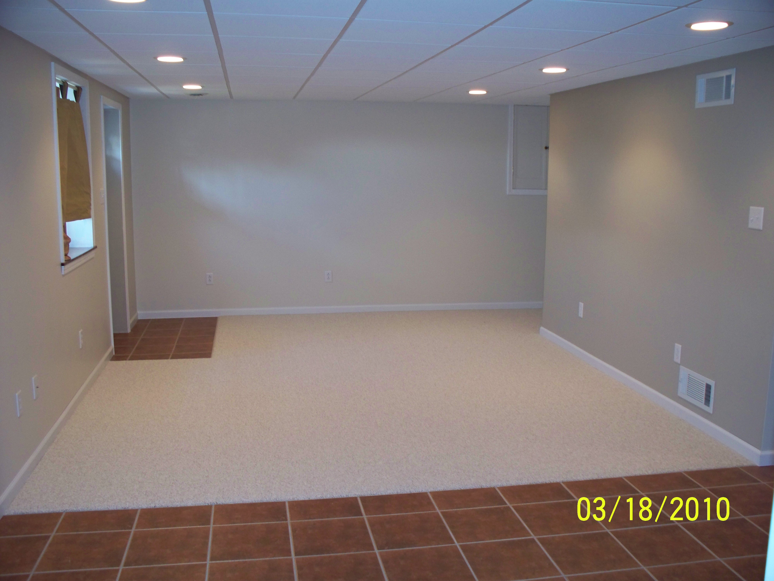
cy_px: 290
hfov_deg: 51.4
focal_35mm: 36
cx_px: 387
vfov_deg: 39.7
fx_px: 805
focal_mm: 7.54
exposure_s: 1/30
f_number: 2.8
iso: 200
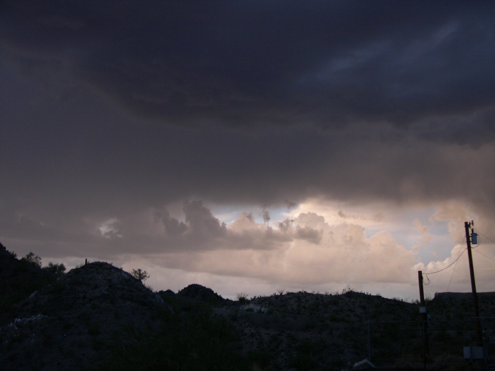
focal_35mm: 38
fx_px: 543
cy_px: 186
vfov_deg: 37.7
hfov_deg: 49.0
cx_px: 248
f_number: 2.8
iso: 100
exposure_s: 1/46.8
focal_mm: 8
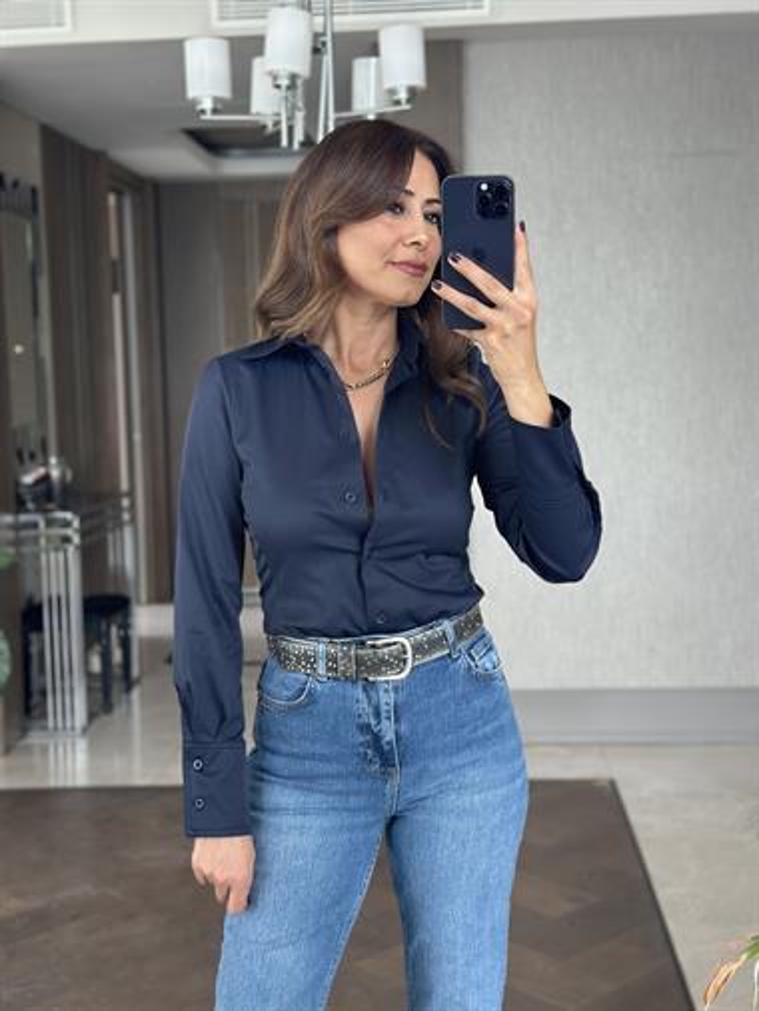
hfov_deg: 30.3
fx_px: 1402
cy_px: 506
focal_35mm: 48
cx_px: 380
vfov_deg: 39.6
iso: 125
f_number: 1.78
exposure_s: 1/127
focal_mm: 6.86
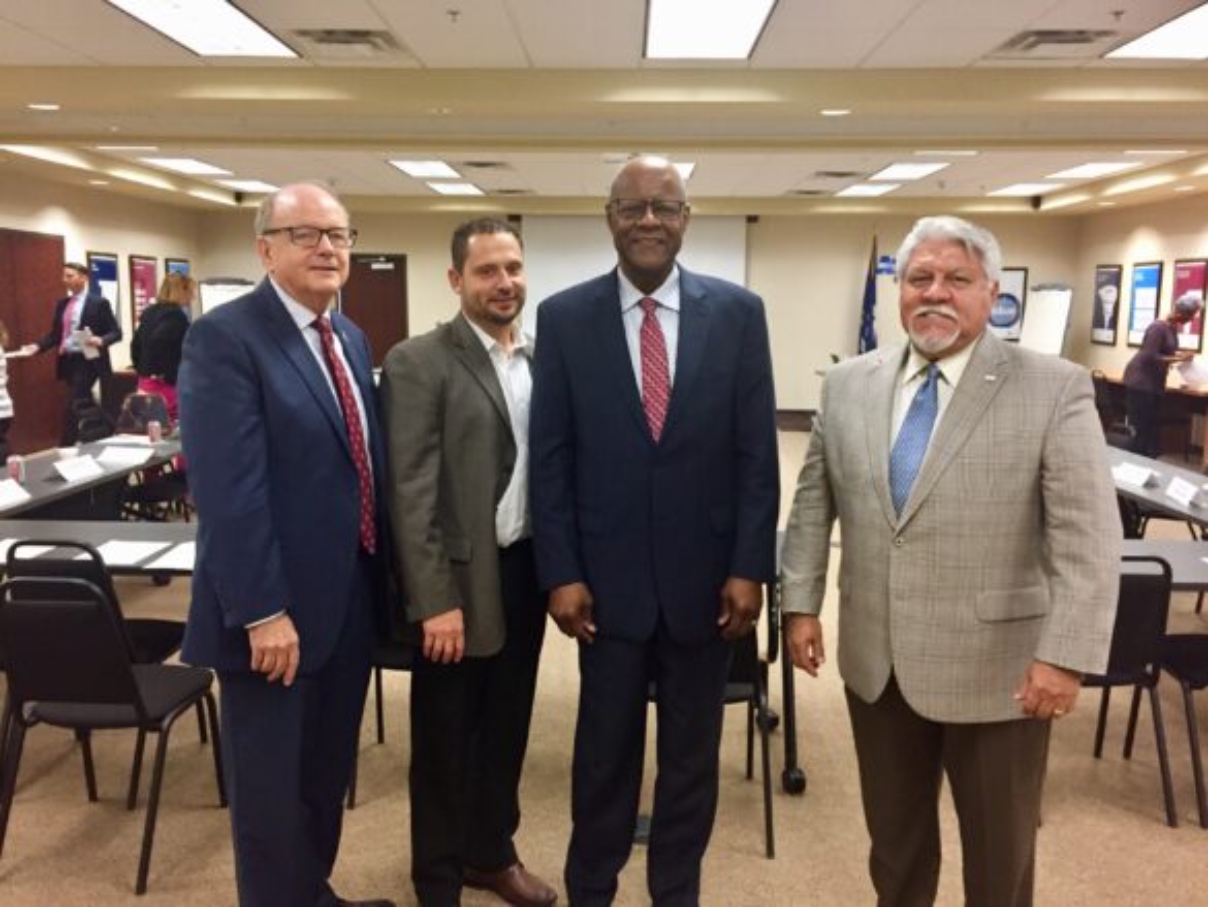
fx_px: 1012
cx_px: 604
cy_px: 454
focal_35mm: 29
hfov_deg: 61.6
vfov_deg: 48.2
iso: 160
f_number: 2.2
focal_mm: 4.15
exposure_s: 1/30
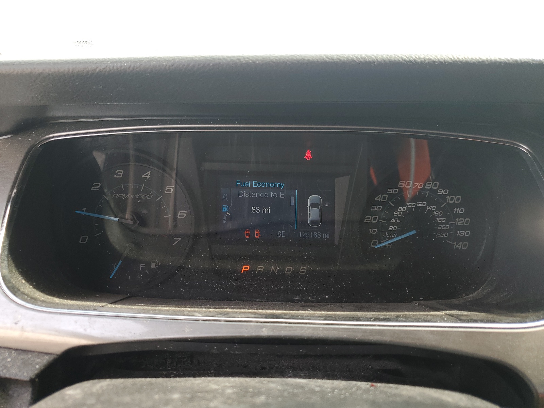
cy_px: 204
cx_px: 272
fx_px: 409
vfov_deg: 53.1
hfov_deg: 67.3
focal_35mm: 26
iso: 50
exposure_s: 1/222
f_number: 1.5
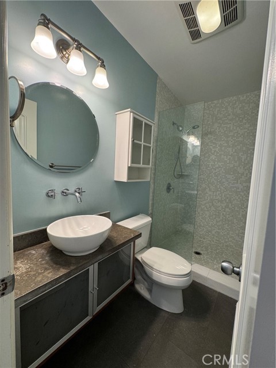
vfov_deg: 102.1
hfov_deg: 85.7
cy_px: 184
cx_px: 138
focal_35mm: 14
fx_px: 149
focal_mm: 2.22
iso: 125
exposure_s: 1/120
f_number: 2.2
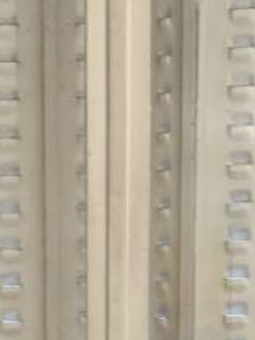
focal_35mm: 136
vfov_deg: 12.9
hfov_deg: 10.9
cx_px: 34
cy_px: 645
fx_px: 1336
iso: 400
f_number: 1.78
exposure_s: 1/50
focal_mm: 6.76
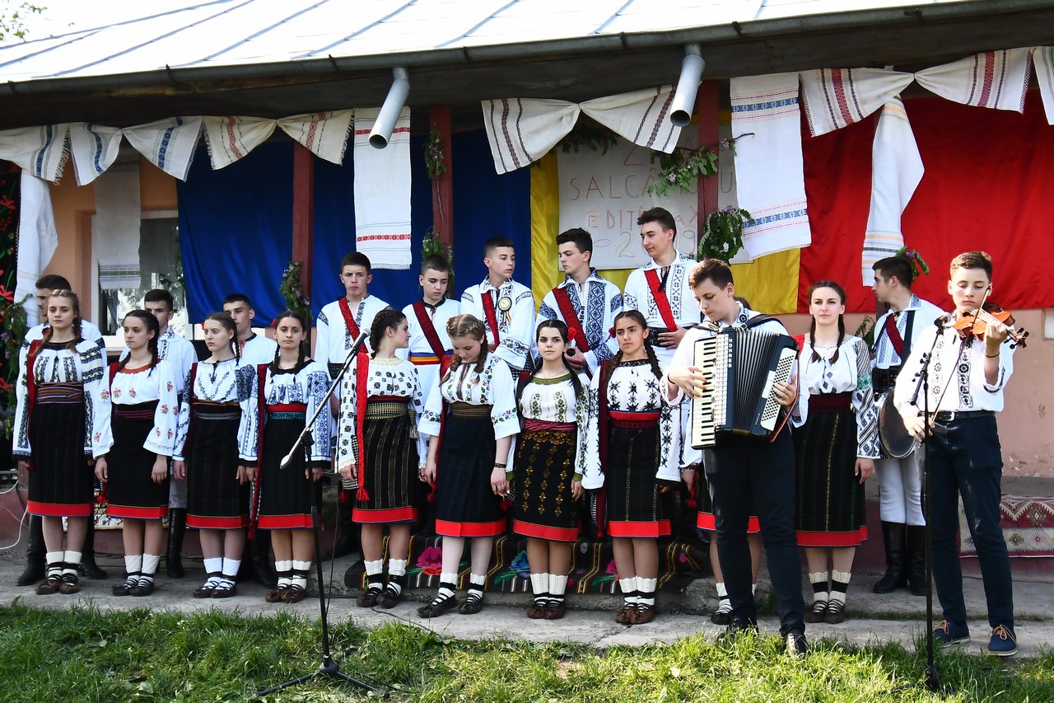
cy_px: 352
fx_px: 878
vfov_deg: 43.6
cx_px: 527
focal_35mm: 30
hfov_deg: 61.9
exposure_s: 1/320
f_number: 5.6
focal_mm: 20
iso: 640
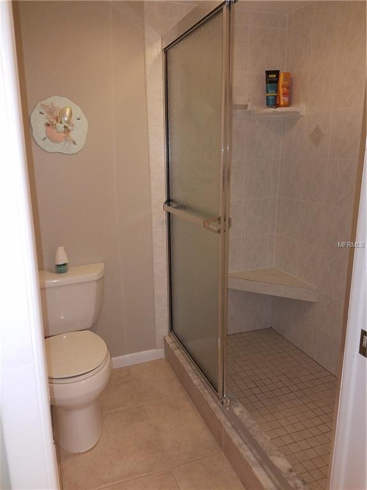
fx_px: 368
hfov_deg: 53.1
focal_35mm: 26
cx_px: 184
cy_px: 245
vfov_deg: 67.3
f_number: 1.7
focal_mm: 4.2
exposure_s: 1/60
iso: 125
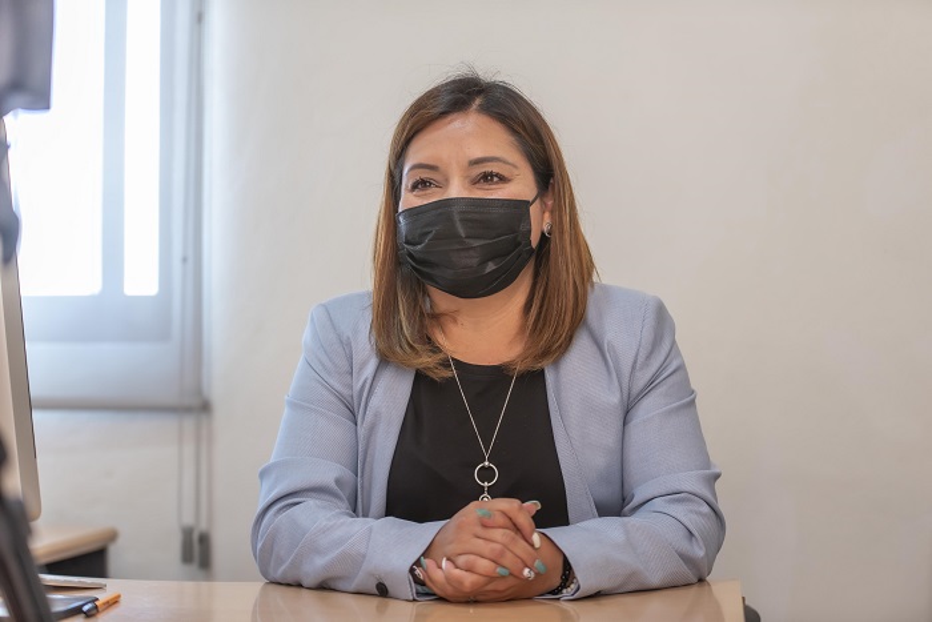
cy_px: 311
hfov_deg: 28.8
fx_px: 1812
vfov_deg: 19.5
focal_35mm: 70
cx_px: 466
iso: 1000
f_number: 2.8
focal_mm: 70
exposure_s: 1/60
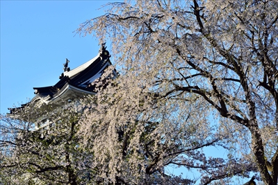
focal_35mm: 120
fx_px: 927
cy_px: 92
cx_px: 139
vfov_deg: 11.4
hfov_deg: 17.1
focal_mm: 120
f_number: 11
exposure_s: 1/500
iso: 400
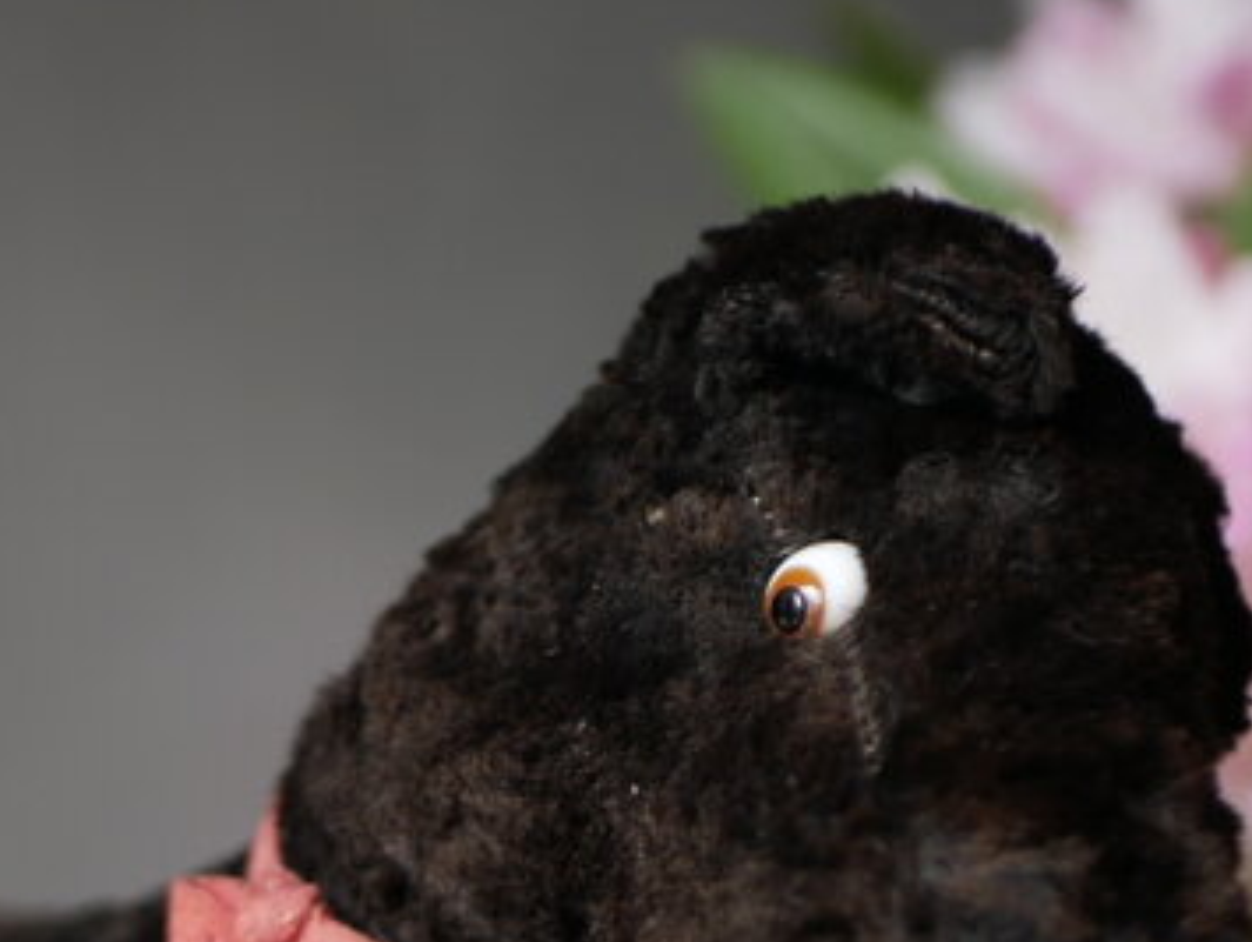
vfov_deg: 12.3
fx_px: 4345
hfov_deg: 16.4
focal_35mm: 120
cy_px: 836
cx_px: 563
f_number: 2.2
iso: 200
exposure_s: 1/160
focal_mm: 25
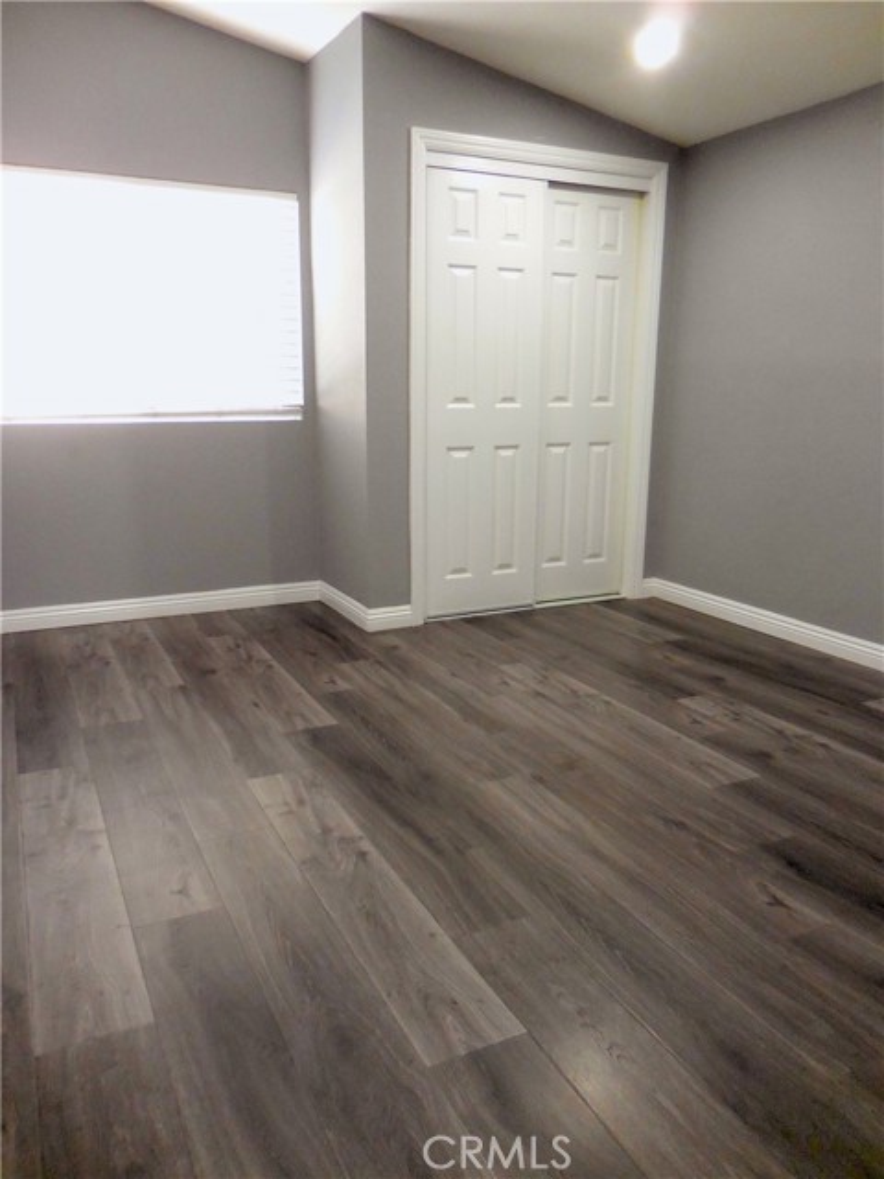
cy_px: 590
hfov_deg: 54.9
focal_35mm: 25
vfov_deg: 69.4
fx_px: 851
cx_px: 442
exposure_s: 1/30
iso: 400
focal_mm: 4.5
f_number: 3.3
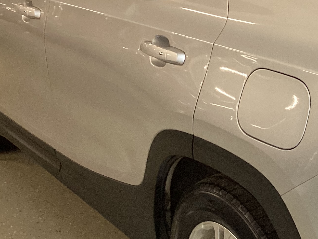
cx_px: 375
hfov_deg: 23.1
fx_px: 717
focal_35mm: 78
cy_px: 110
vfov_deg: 18.9
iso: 100
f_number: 2.4
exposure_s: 1/50
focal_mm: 3.3
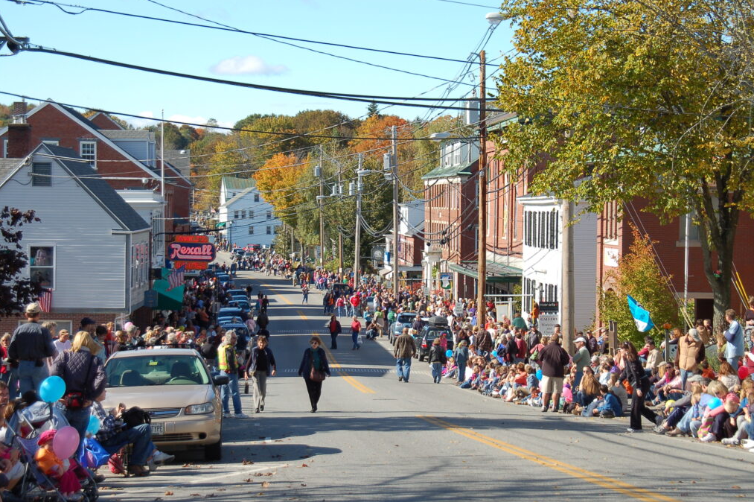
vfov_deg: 14.5
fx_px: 1967
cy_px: 250
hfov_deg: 21.7
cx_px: 379
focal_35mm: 94
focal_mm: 62
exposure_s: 1/500
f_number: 5.6
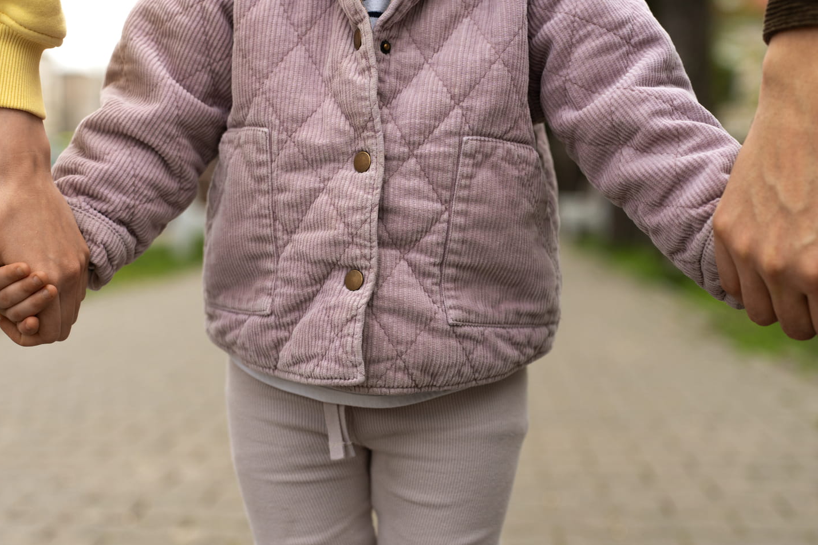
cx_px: 404
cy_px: 300
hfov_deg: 31.0
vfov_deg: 20.9
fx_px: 1477
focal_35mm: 65
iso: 800
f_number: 2.8
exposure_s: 1/320
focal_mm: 53
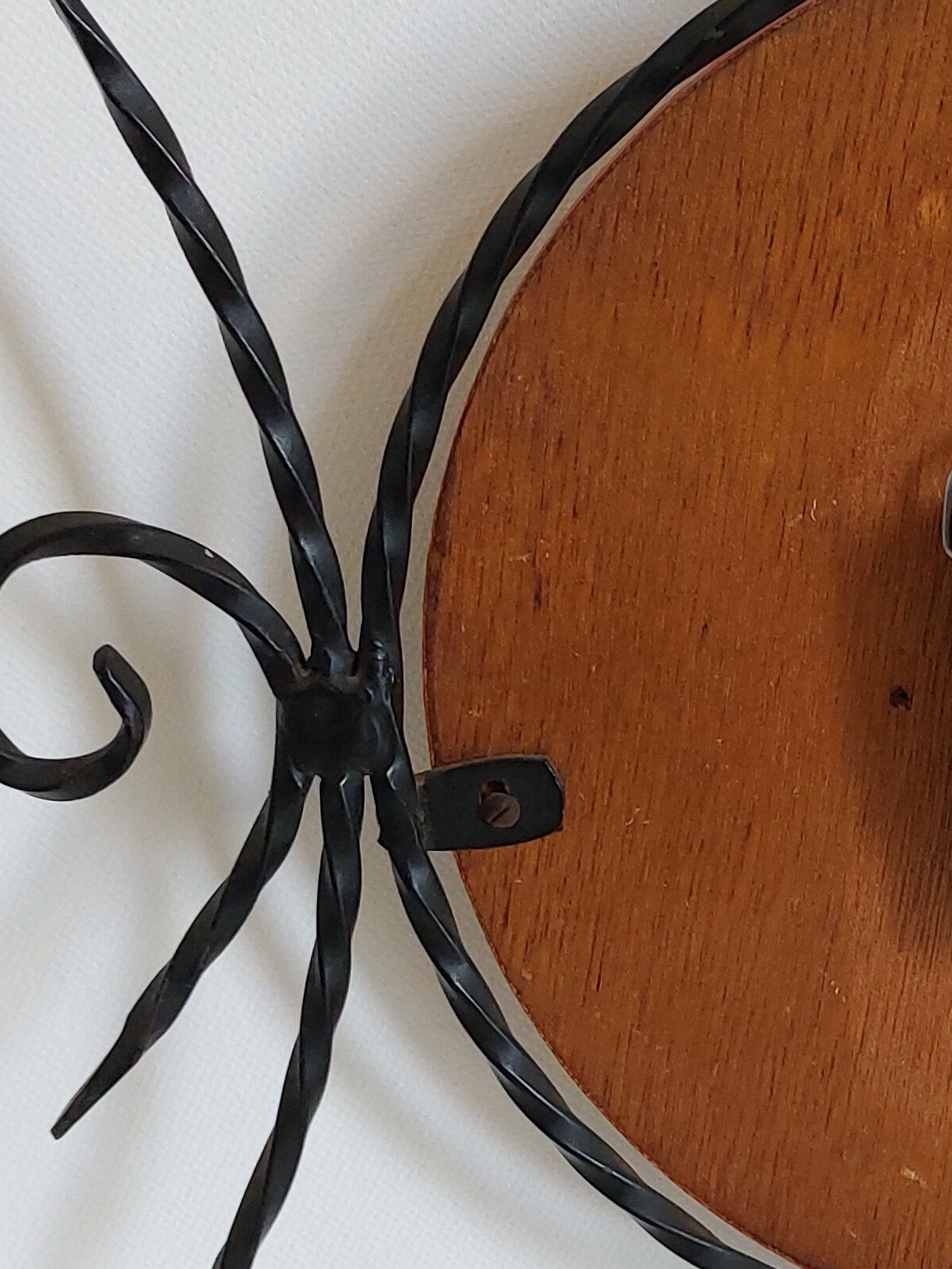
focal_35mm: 69
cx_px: 1131
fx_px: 2530
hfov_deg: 20.0
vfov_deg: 28.1
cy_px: 717
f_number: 1.8
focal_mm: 5.23
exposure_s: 1/50
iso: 200
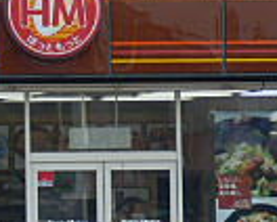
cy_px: 2
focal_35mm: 453
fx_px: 3719
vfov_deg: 3.4
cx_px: -227
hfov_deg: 4.2
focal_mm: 17.1
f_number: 5.3
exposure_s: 1/320
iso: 80
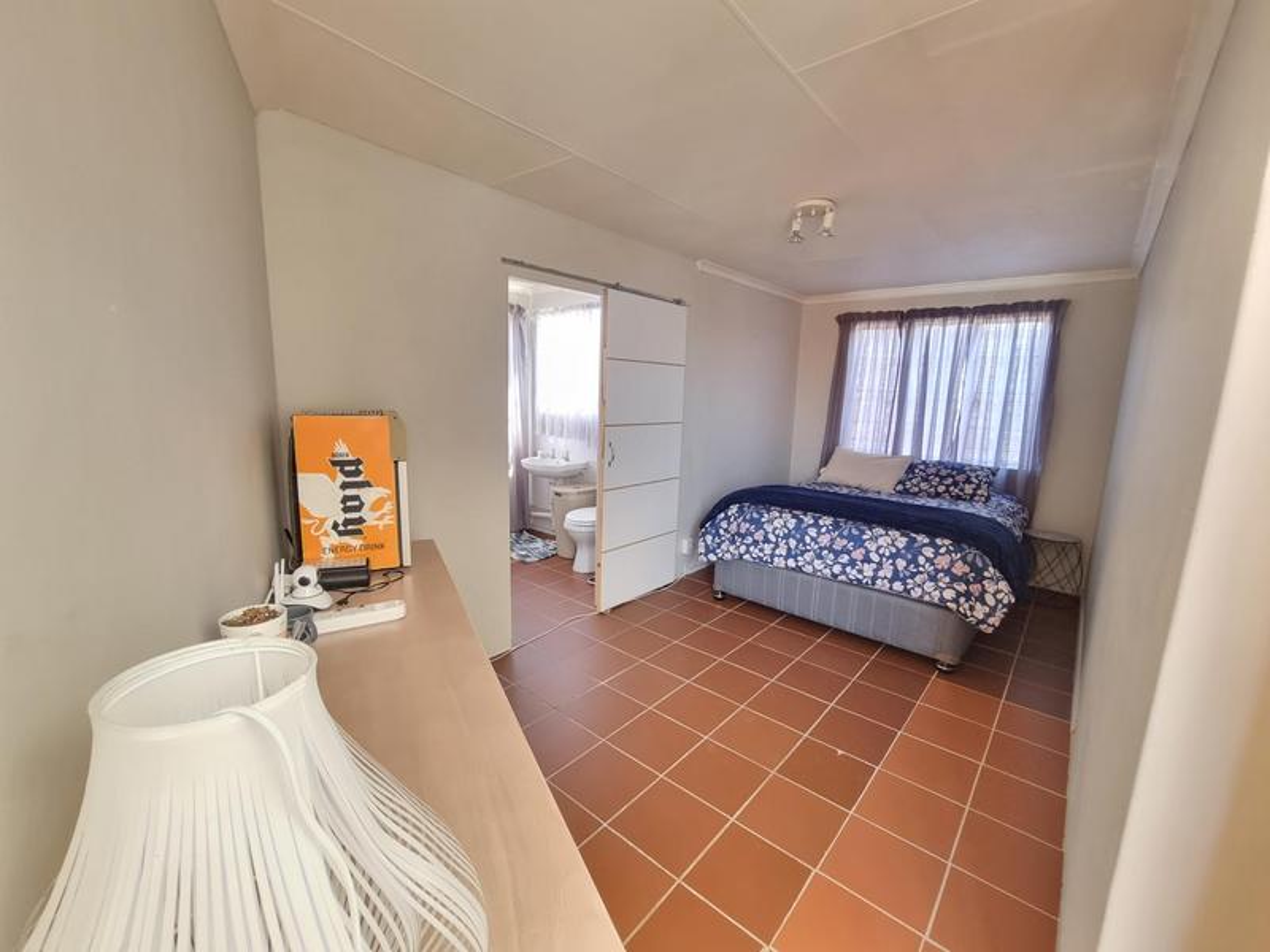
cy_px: 476
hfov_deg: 106.2
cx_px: 635
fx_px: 477
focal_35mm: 13
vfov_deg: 89.9
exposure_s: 1/30
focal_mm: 2.2
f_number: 2.2
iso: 400
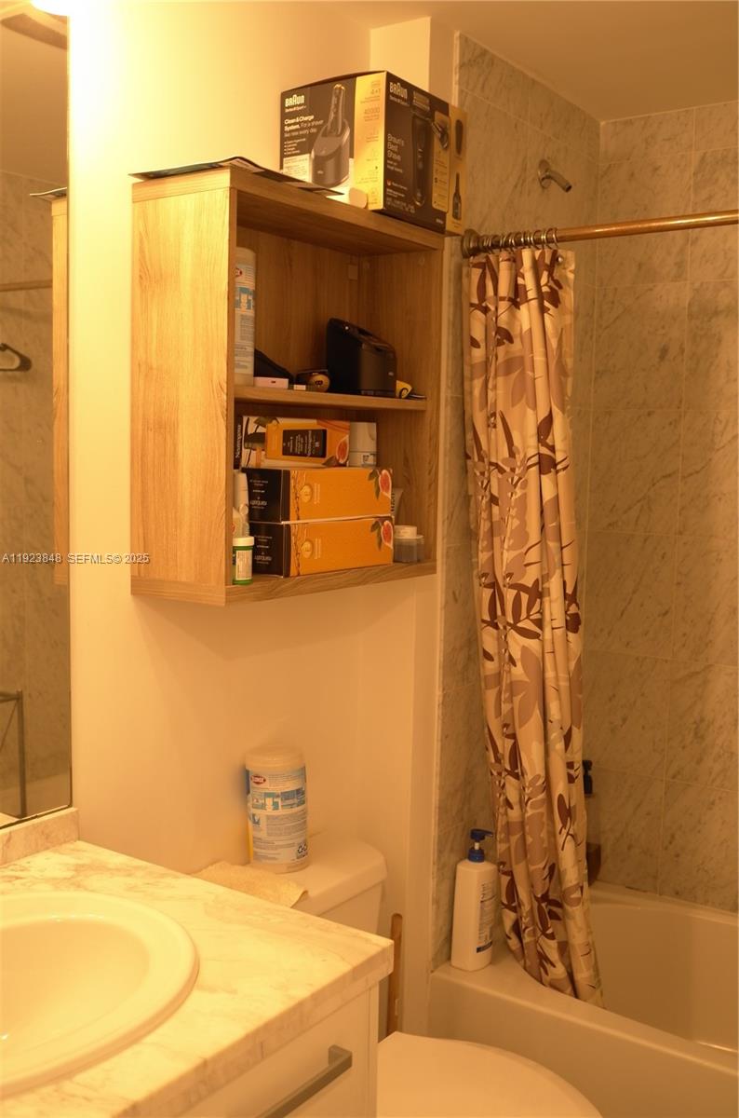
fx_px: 1114
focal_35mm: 36
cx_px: 370
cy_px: 559
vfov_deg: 53.2
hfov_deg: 36.7
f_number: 2.8
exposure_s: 1/30
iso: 400
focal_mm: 24
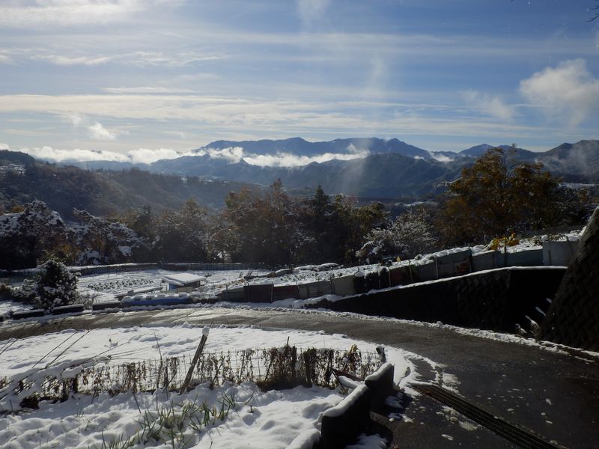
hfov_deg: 50.1
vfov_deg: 38.7
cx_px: 300
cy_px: 224
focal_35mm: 37
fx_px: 640
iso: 80
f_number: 9.9
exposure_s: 1/500
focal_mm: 6.6
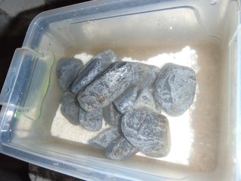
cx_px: 120
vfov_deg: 49.7
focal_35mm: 28
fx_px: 195
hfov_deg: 63.4
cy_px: 90
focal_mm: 5
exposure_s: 1/30
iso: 100
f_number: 3.5
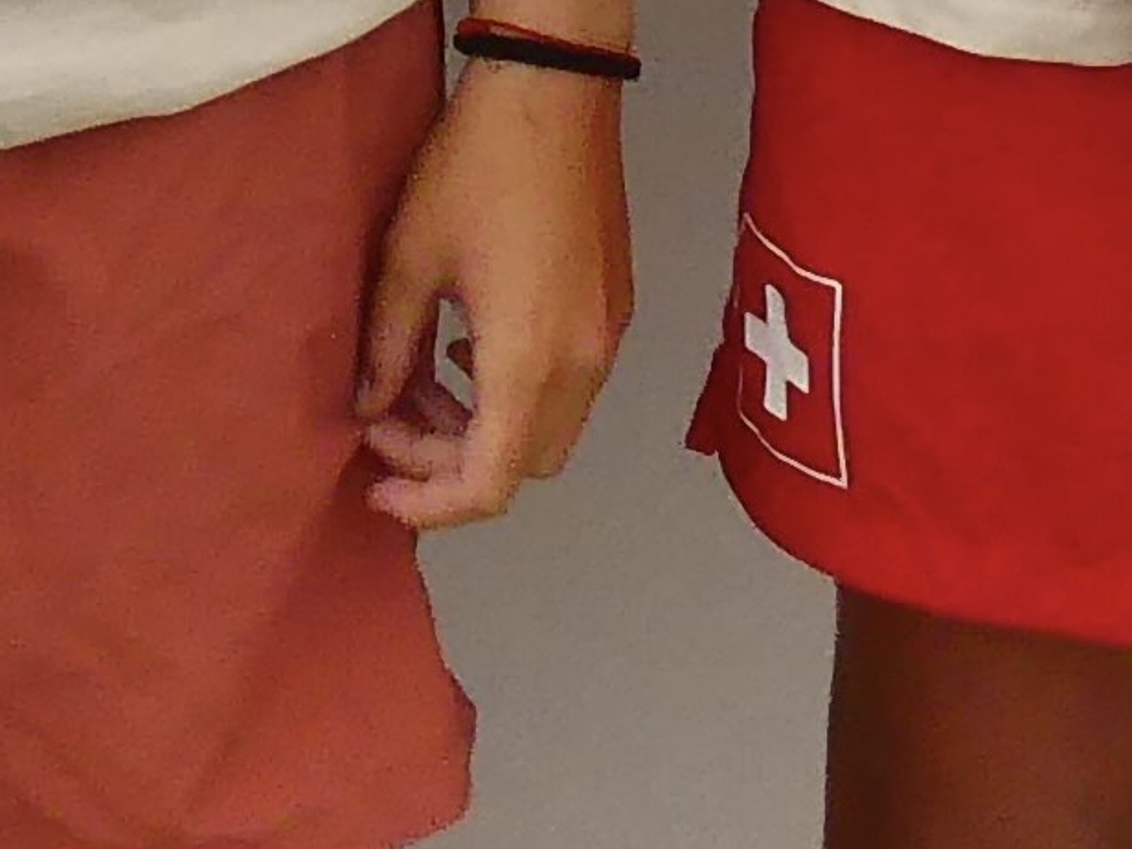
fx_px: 9647
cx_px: -1199
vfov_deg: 4.7
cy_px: -2100
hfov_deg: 6.5
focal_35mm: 295
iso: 160
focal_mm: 6.7
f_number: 3.7
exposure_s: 1/160
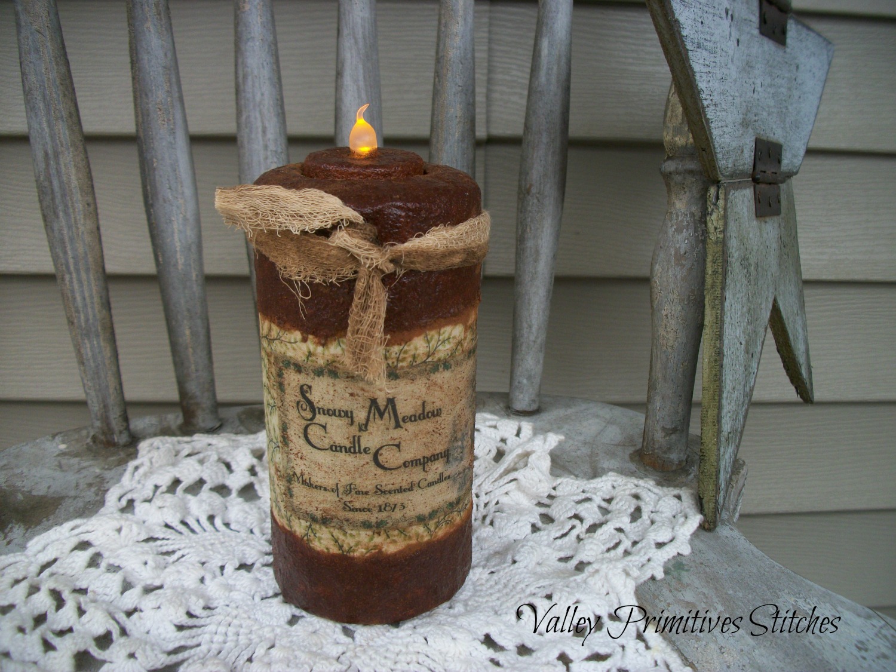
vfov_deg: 44.2
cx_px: 448
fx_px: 828
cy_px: 336
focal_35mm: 32
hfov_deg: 56.8
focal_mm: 5.7
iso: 80
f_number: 2.9
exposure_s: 1/80
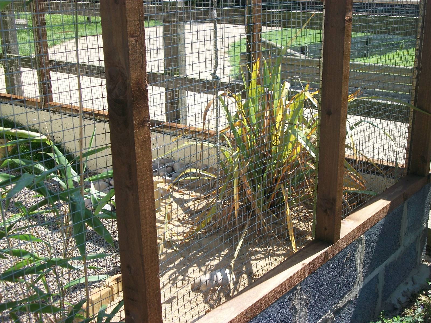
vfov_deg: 29.1
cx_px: 216
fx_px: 623
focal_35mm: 50
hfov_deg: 38.2
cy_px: 162
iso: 80
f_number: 3.6
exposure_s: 1/400
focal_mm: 8.8
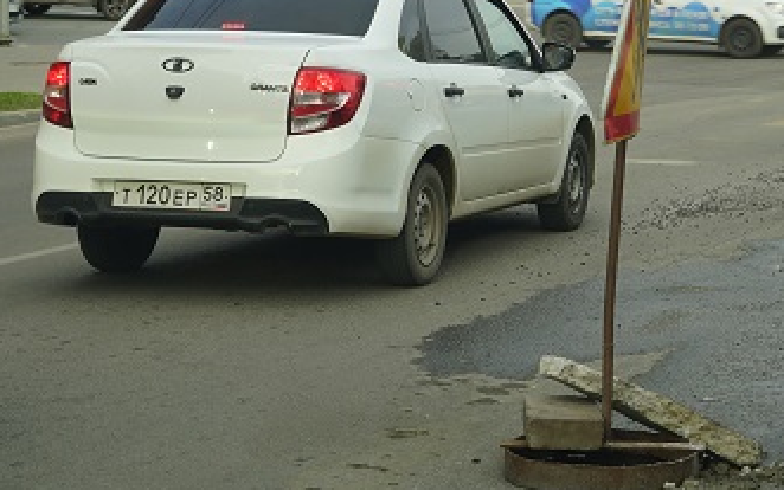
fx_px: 2052
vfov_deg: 13.4
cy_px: -1
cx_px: 677
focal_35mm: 96
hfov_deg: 21.2
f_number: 6.3
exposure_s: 1/80
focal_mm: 39
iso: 100
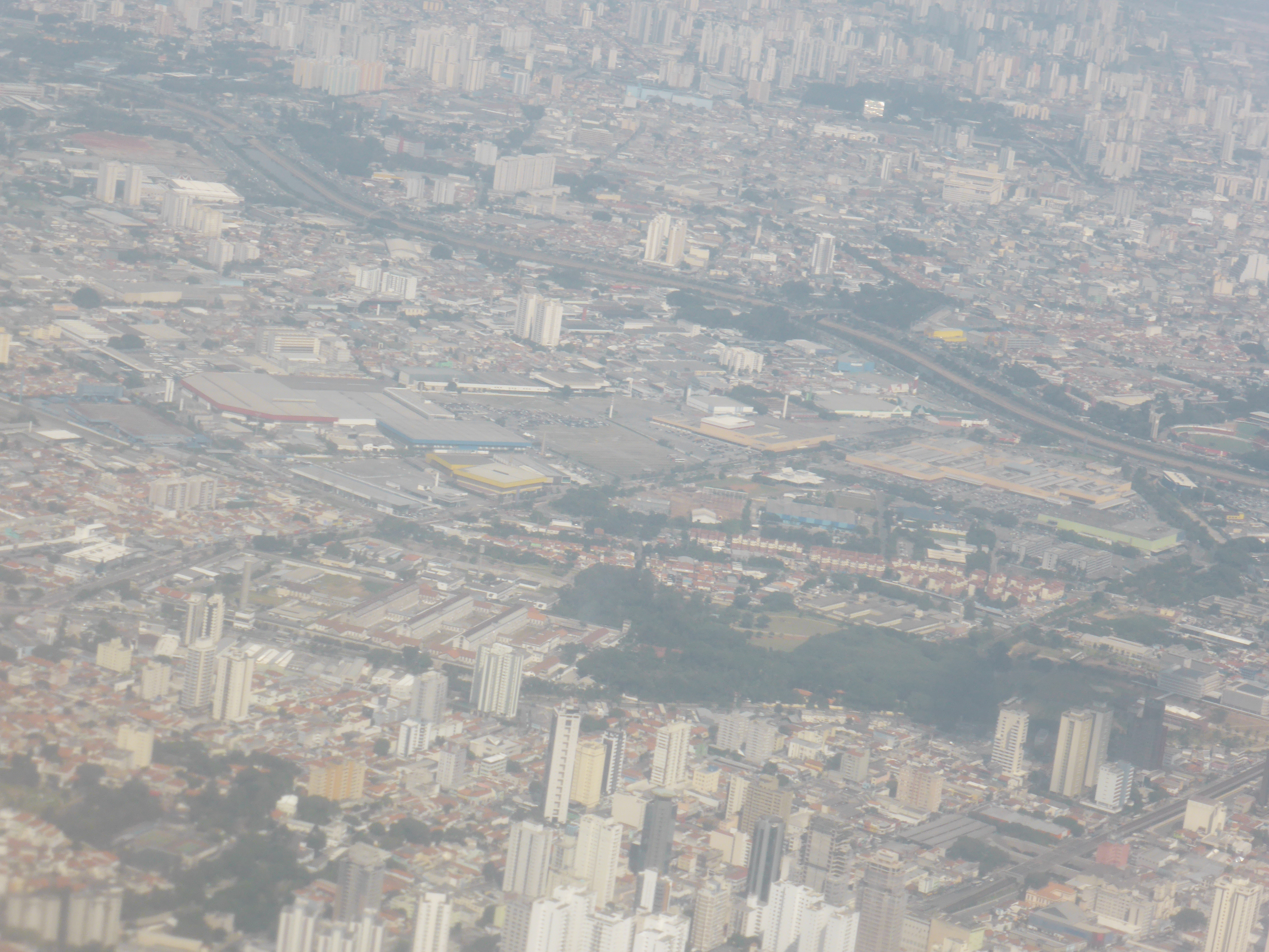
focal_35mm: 102
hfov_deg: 19.3
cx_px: 634
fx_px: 3739
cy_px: 476
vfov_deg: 14.5
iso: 100
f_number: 5.3
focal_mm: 18.2
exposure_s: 1/500
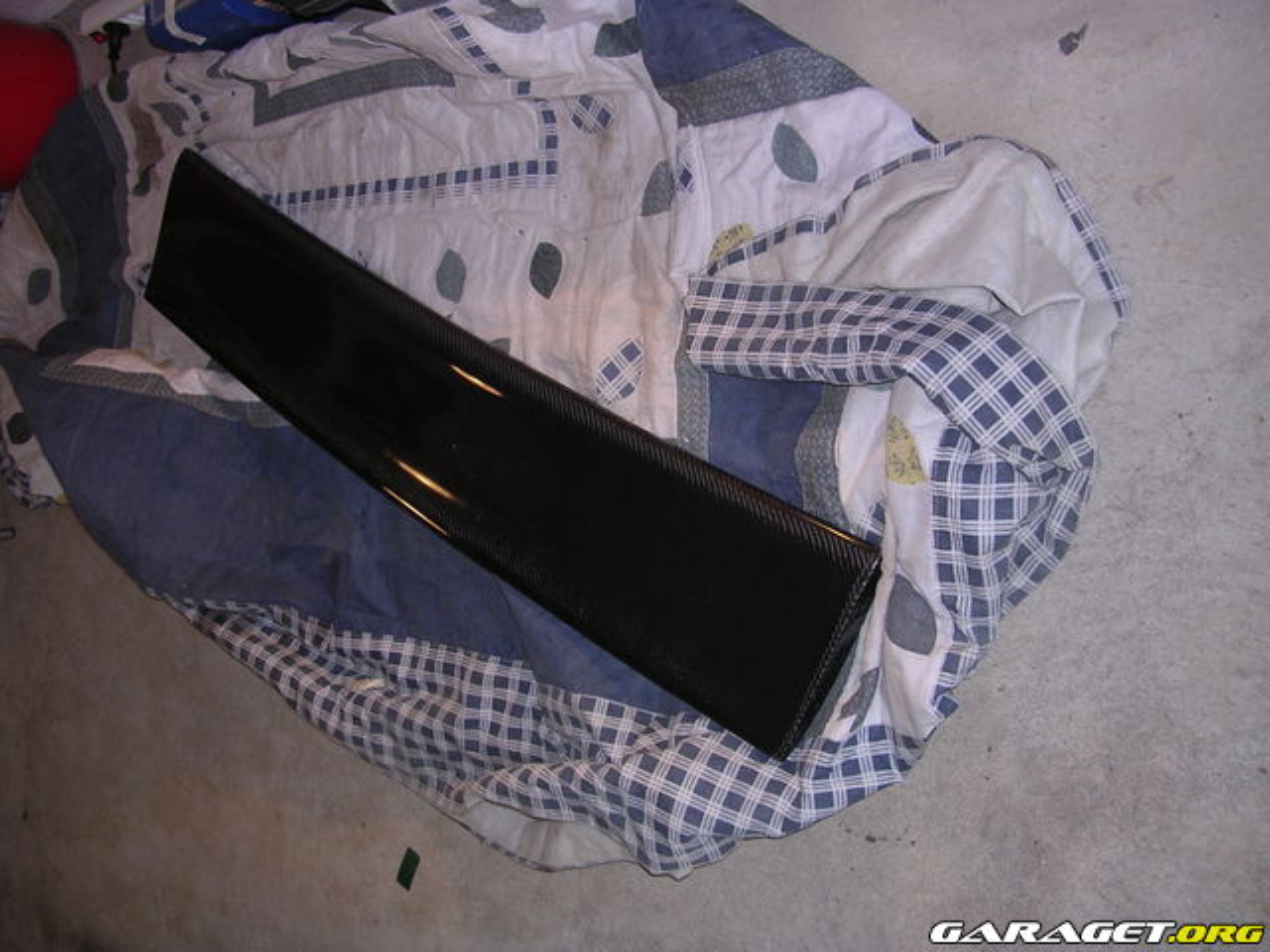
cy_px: 476
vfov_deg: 37.7
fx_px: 1394
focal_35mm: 38
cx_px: 635
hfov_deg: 49.0
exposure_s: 1/60.1
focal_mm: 5.8
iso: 100
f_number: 2.8
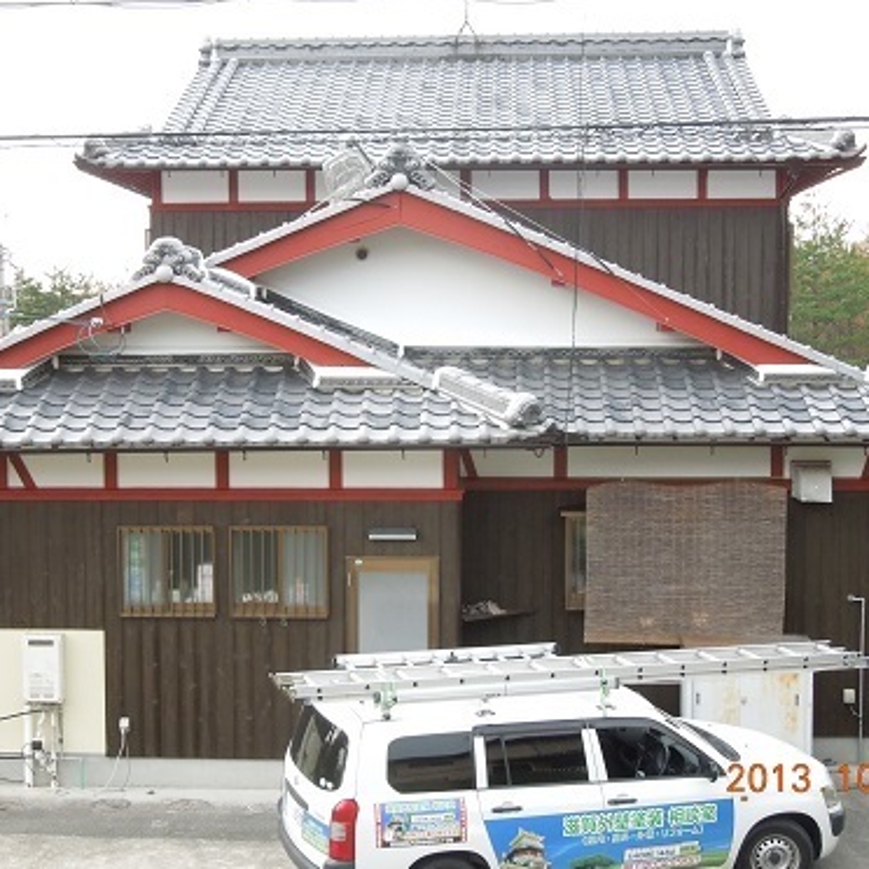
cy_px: 433
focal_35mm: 57
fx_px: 1619
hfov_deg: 30.0
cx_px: 409
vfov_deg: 30.0
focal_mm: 8.7
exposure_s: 1/40
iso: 400
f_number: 4
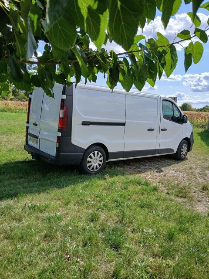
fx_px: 209
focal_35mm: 26
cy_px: 140
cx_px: 104
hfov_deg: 53.1
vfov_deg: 67.3
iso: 20
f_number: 1.8
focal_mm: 3.98
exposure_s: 1/462
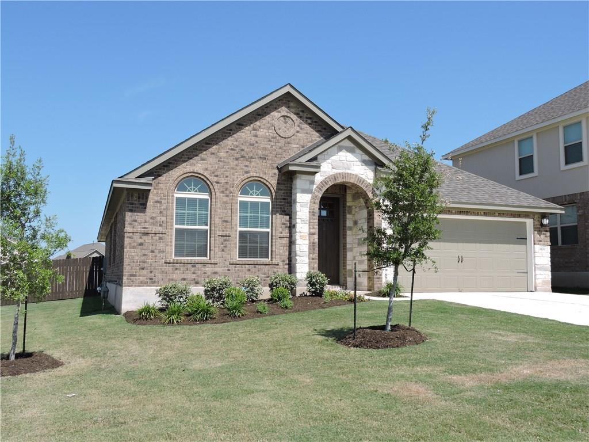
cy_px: 221
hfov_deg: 55.4
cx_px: 294
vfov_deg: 42.9
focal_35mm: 33
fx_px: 562
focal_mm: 5.9
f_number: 3.6
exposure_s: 1/1000
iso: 100
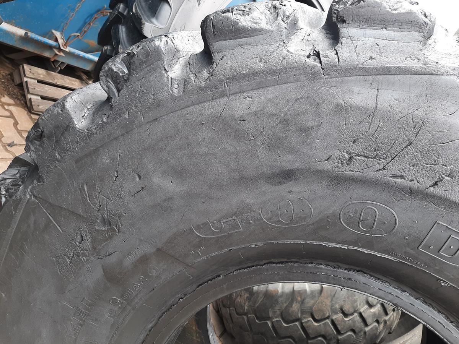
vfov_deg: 53.1
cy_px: 172
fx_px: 345
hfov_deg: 67.3
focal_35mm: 26
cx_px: 230
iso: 50
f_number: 1.7
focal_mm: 3.93
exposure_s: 1/107
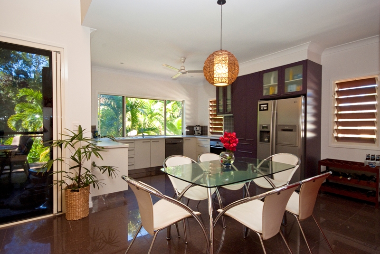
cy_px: 127
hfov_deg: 89.9
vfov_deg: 67.5
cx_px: 190
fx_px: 190
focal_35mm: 18
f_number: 11
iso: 400
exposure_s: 1/20
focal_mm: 12
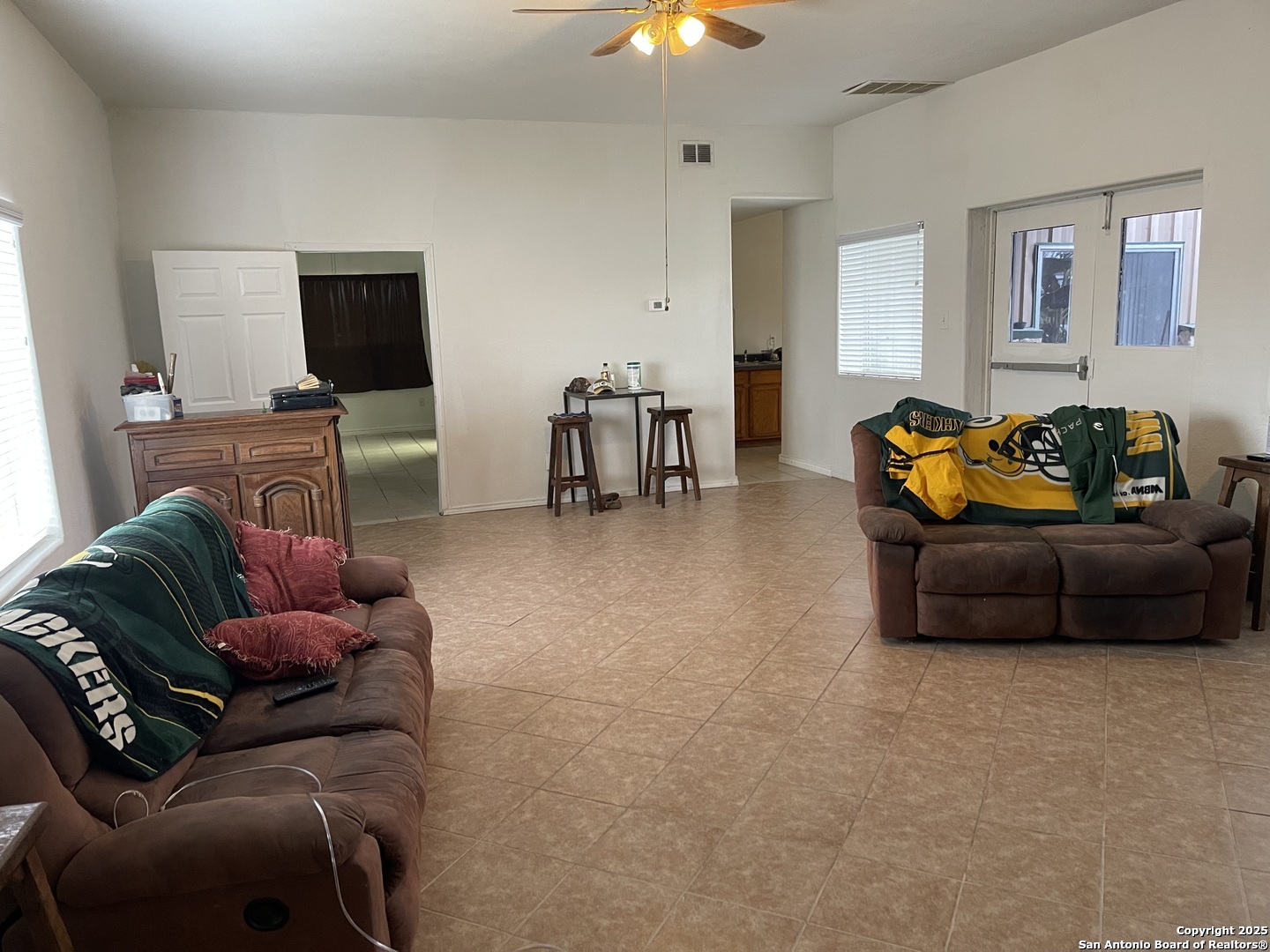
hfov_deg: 69.4
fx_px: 917
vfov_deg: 54.9
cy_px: 476
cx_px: 635
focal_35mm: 25
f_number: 1.6
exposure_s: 1/60
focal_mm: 5.1
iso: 320
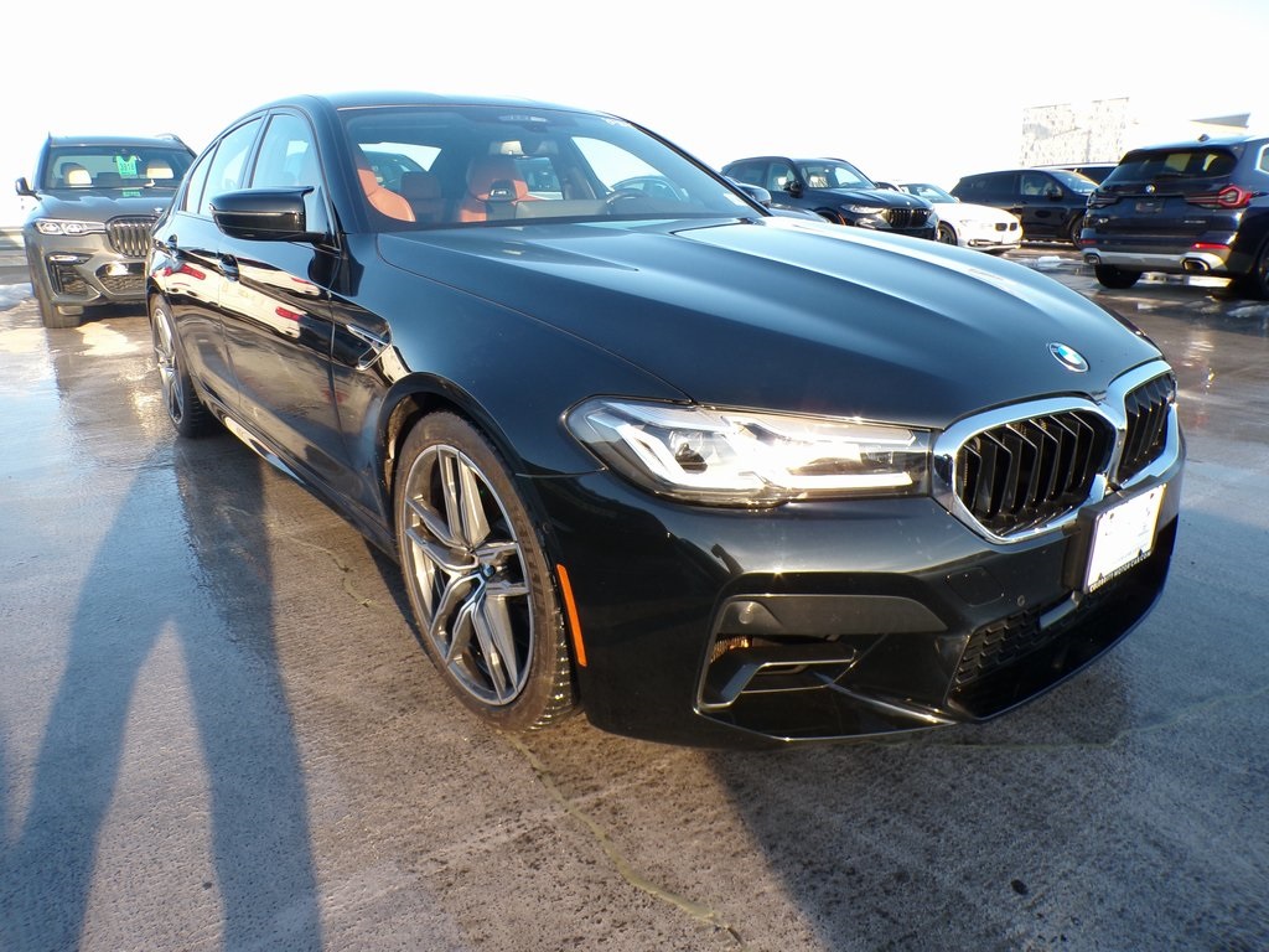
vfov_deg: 56.8
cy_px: 476
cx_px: 634
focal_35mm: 24
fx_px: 880
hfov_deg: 71.6
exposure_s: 1/140
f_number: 4.4
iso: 100
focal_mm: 4.3
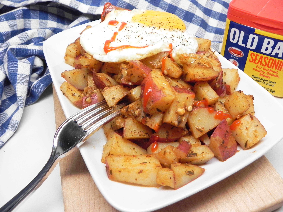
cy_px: 106
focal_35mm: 29
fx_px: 237
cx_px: 142
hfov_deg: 61.7
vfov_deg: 48.2
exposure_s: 1/39.5
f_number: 2.8
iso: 160
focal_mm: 5.2
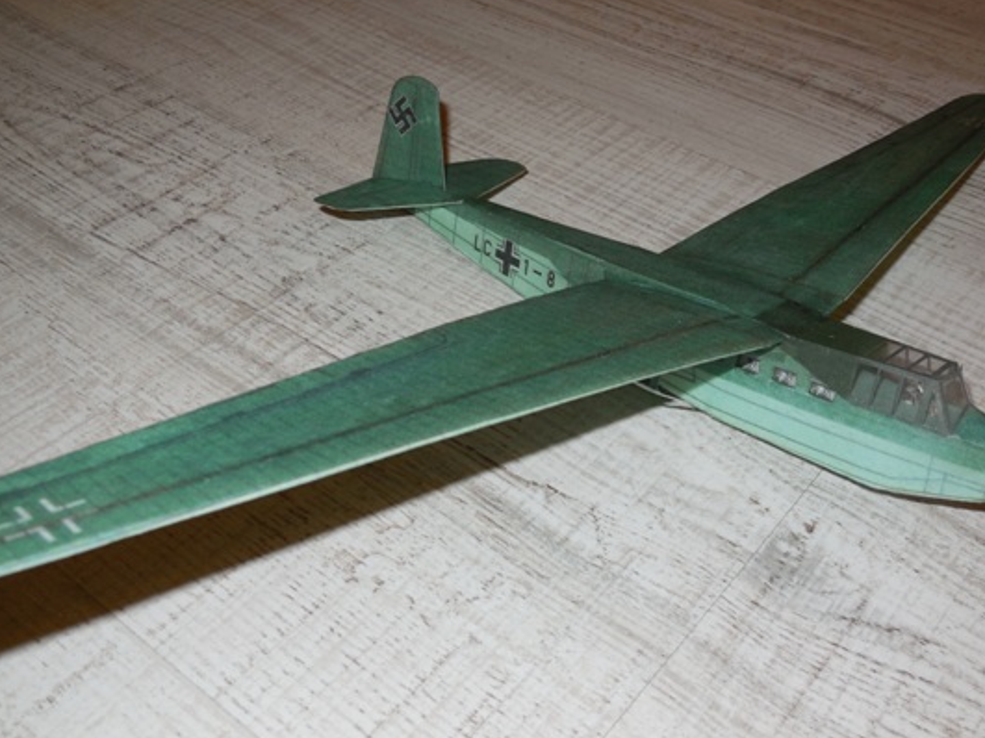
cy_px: 328
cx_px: 581
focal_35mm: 41
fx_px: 1166
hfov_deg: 45.6
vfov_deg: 35.1
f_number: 3.4
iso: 125
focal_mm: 6.1
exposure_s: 1/30
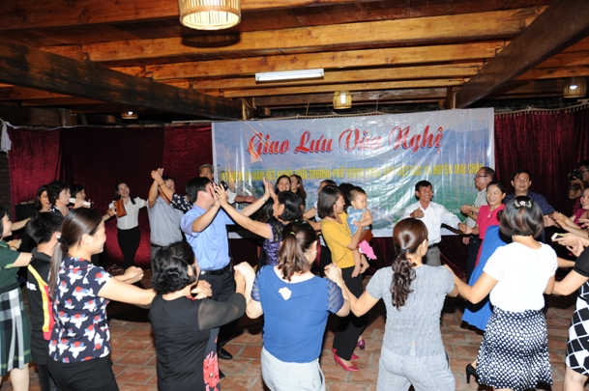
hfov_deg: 62.0
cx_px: 294
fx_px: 490
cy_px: 196
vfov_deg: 43.5
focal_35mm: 30
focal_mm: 30
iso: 400
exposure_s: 1/60
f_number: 5.6
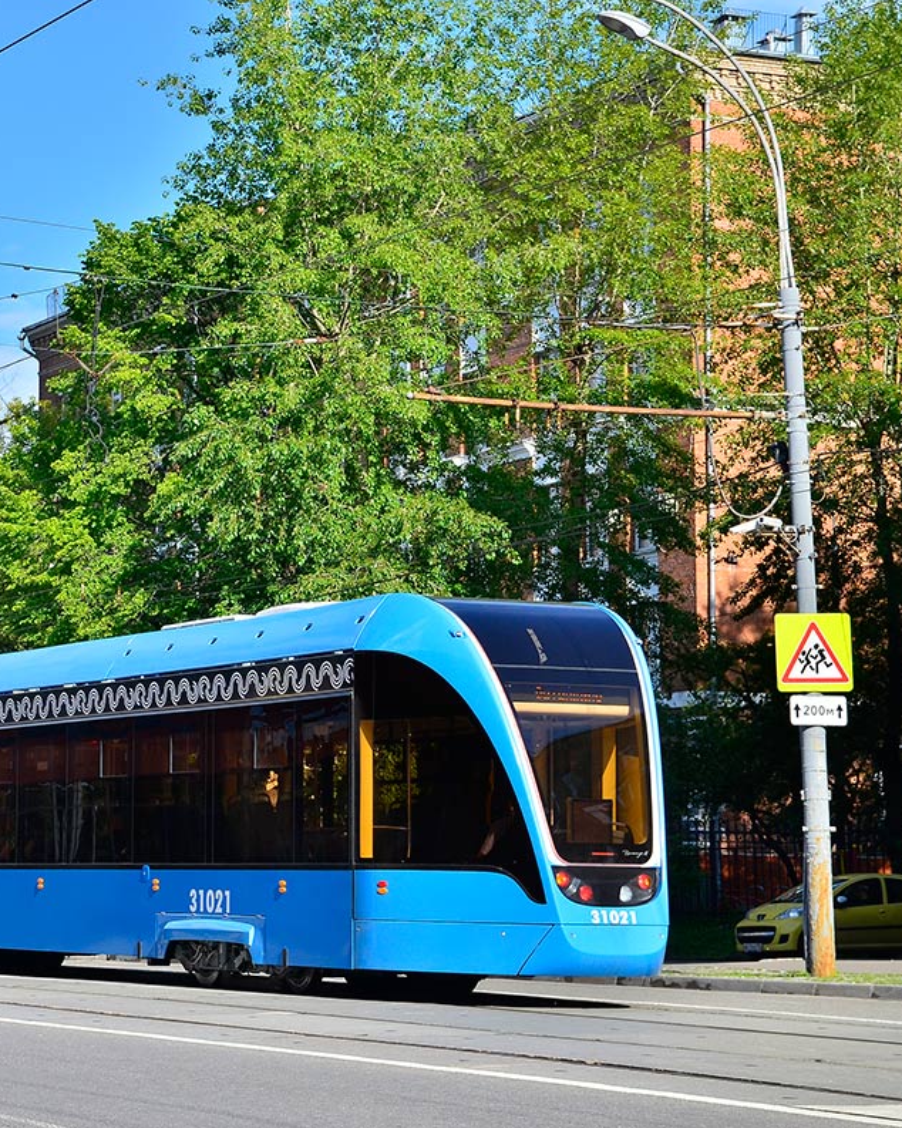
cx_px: 115
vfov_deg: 20.0
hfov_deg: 15.9
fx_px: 3195
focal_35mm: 96
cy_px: 564
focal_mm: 45
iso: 200
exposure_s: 1/800
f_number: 6.3
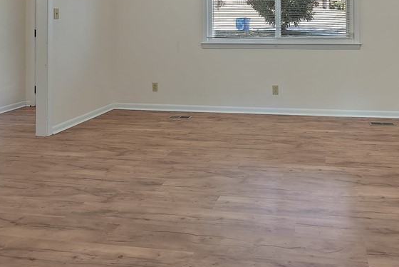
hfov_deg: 58.4
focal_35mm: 31
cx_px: 277
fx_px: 344
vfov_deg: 39.6
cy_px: 31
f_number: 7.1
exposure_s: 1/10
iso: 500
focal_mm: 16
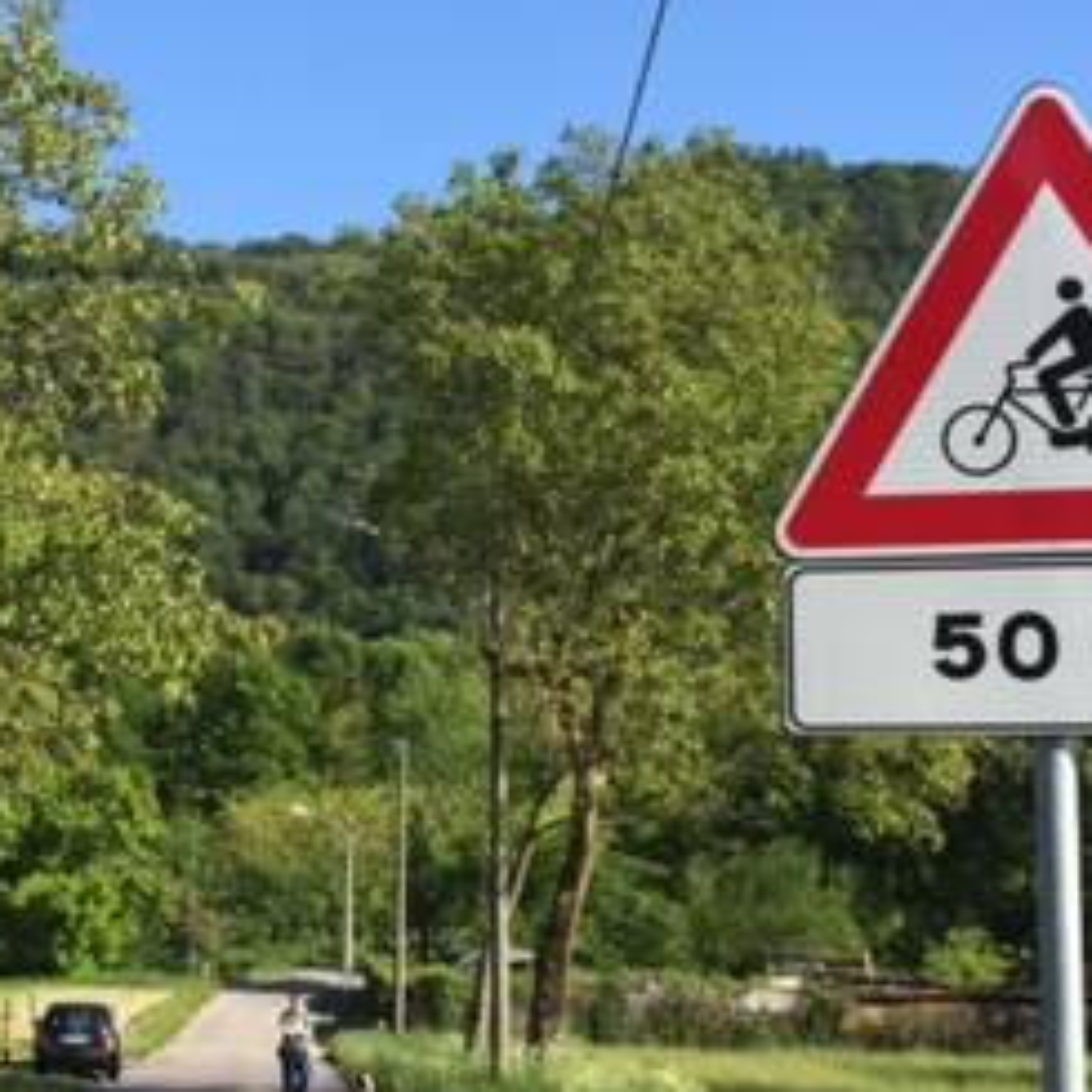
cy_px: 606
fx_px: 2391
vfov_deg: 25.7
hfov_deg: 25.3
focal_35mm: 67
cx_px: 236
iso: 32
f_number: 2.2
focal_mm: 4.15
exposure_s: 1/1014
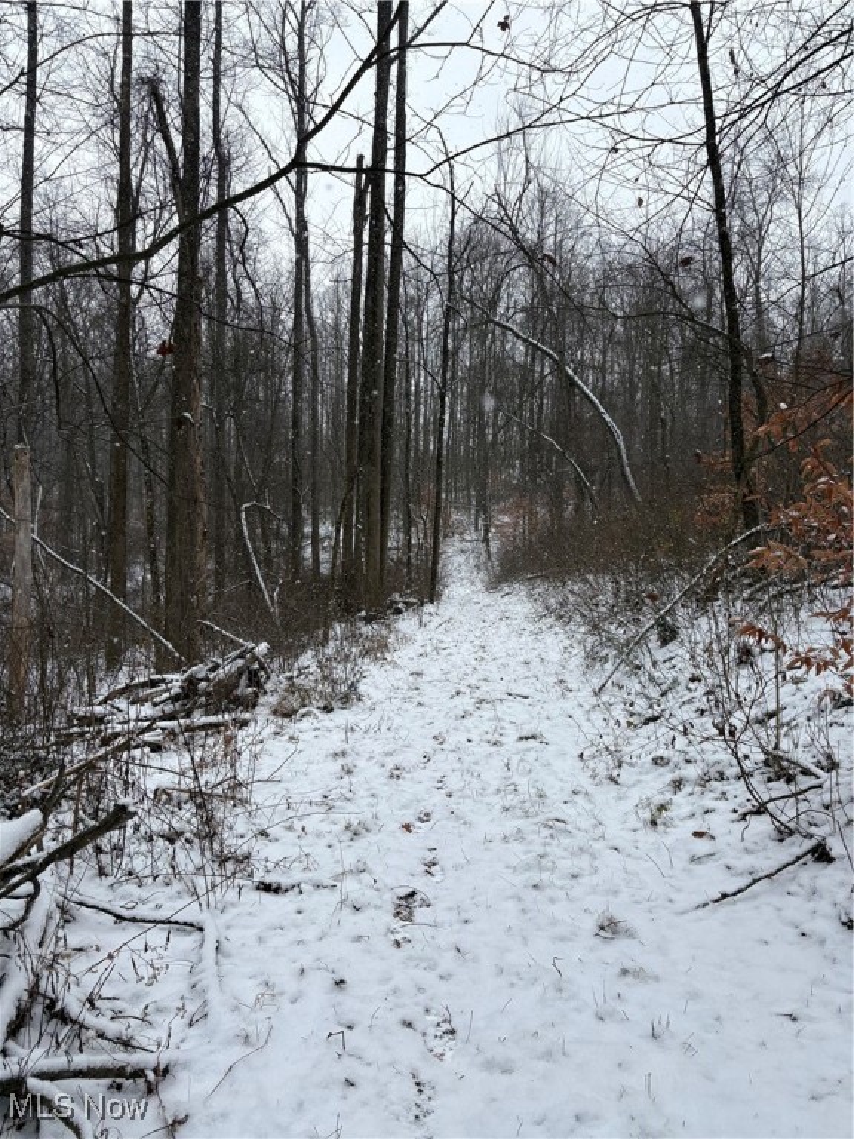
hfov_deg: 53.1
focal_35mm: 26
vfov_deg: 67.3
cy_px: 570
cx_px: 427
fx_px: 855
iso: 50
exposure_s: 1/557
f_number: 1.6
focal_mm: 5.96
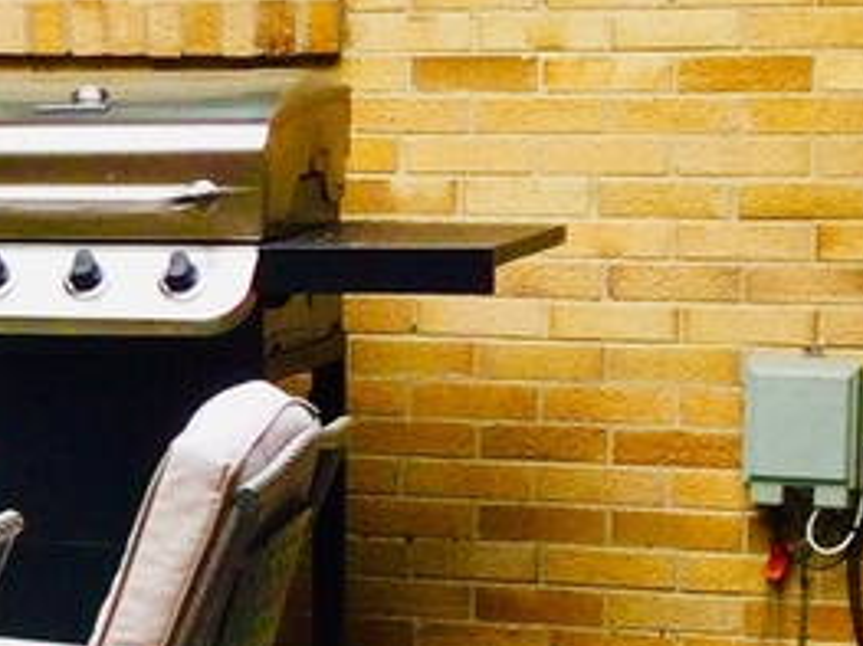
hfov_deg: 10.9
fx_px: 4236
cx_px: -660
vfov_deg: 8.7
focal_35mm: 170
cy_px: 446
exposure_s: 1/120
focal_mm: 3.3
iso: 25
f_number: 2.4
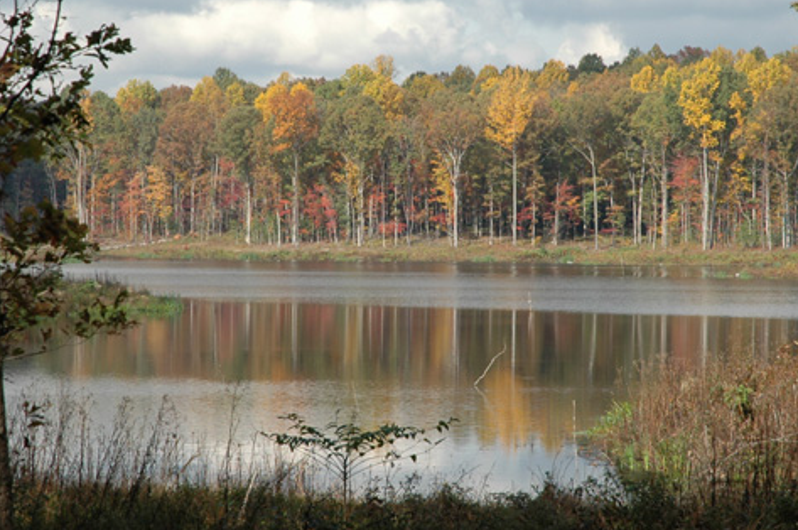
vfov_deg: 8.2
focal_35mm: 167
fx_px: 3697
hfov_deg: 12.3
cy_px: 226
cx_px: 410
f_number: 9
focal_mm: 70
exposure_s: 1/320
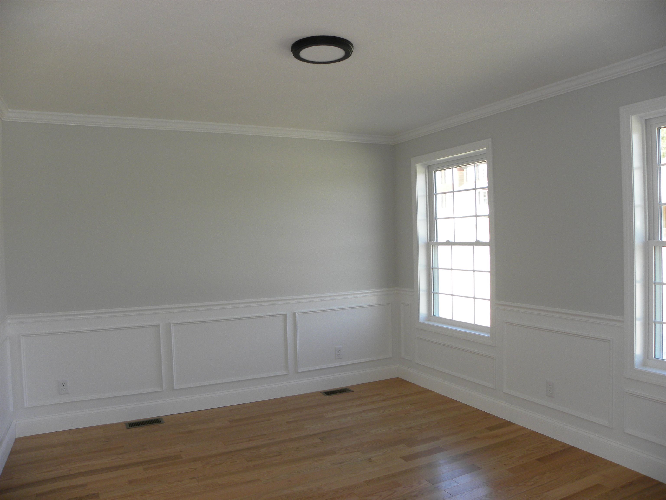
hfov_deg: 67.3
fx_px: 500
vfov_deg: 53.1
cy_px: 250
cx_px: 333
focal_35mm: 26
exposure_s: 1/65.7
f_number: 2.8
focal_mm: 4.6
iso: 101
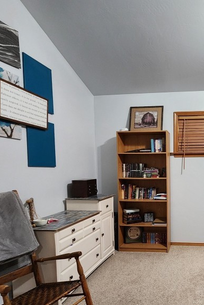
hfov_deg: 47.9
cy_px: 186
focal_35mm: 24
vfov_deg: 72.8
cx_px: 182
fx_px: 204
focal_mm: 2.2
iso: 400
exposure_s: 1/60
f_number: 2.2
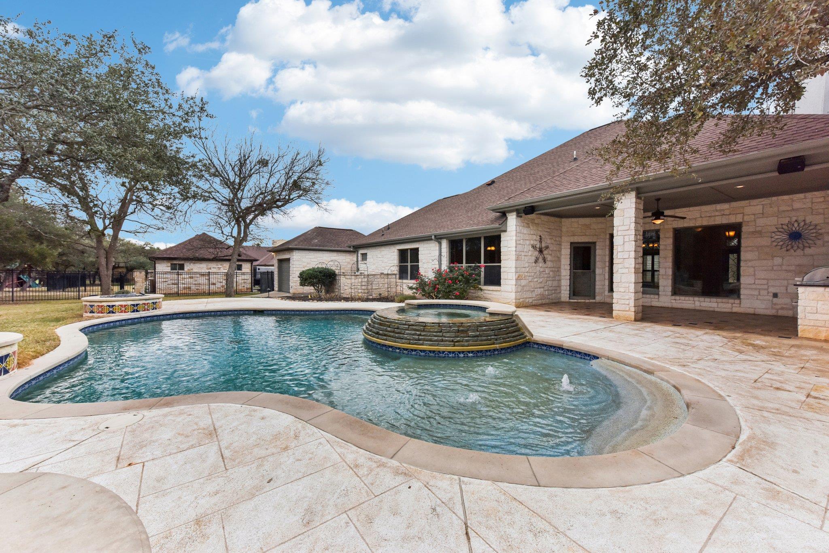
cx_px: 414
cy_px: 276
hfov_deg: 104.2
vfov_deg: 81.2
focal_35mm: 14
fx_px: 322
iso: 800
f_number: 8
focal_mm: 14
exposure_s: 1/2000
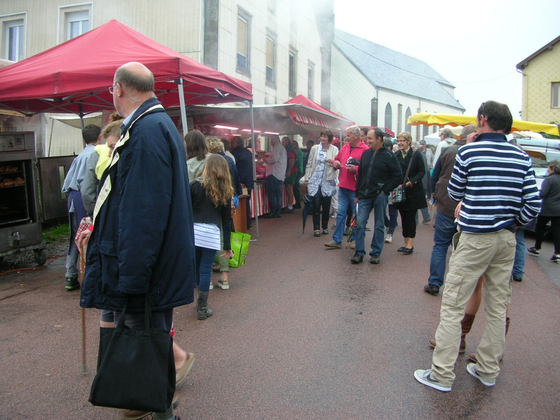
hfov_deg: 52.6
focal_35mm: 35
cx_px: 280
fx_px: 566
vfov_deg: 40.7
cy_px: 210
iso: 50
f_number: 2.8
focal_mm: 5.8
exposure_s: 1/61.7
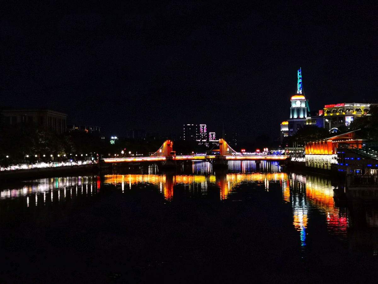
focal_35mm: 54
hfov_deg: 35.5
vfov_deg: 27.0
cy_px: 142
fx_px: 590
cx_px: 189
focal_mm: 5.56
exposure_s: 1/33.1
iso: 320
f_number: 4
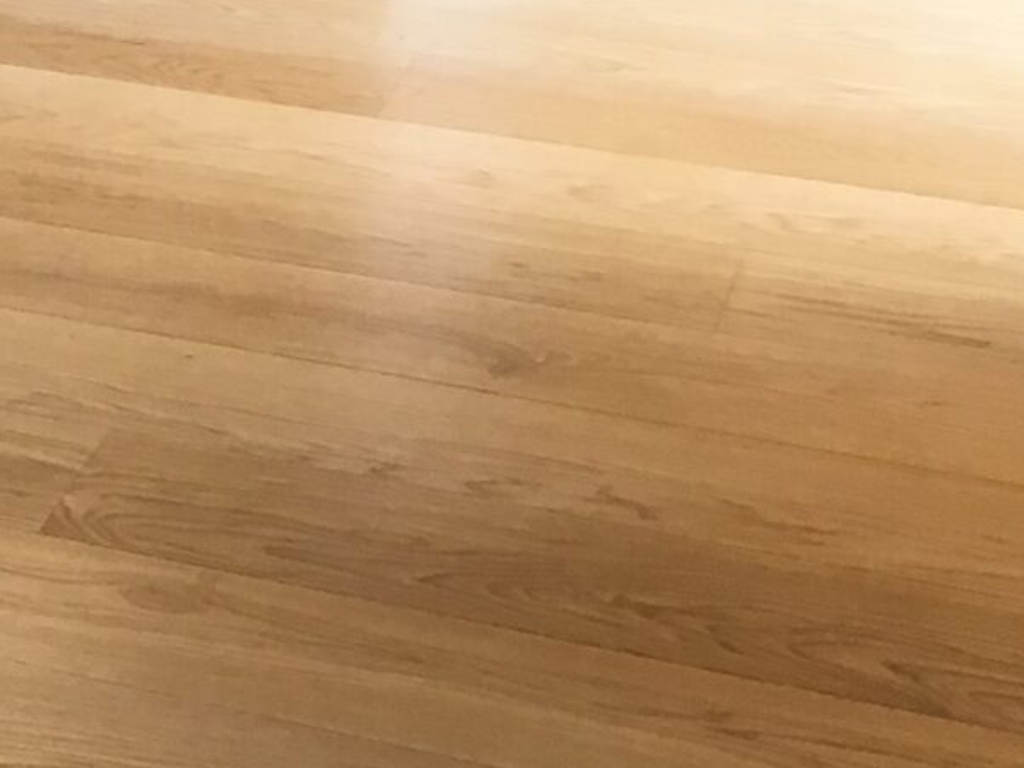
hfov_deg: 14.1
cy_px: 97
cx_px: -822
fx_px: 3667
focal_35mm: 124
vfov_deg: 11.9
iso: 40
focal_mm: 4.15
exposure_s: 1/33
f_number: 2.2
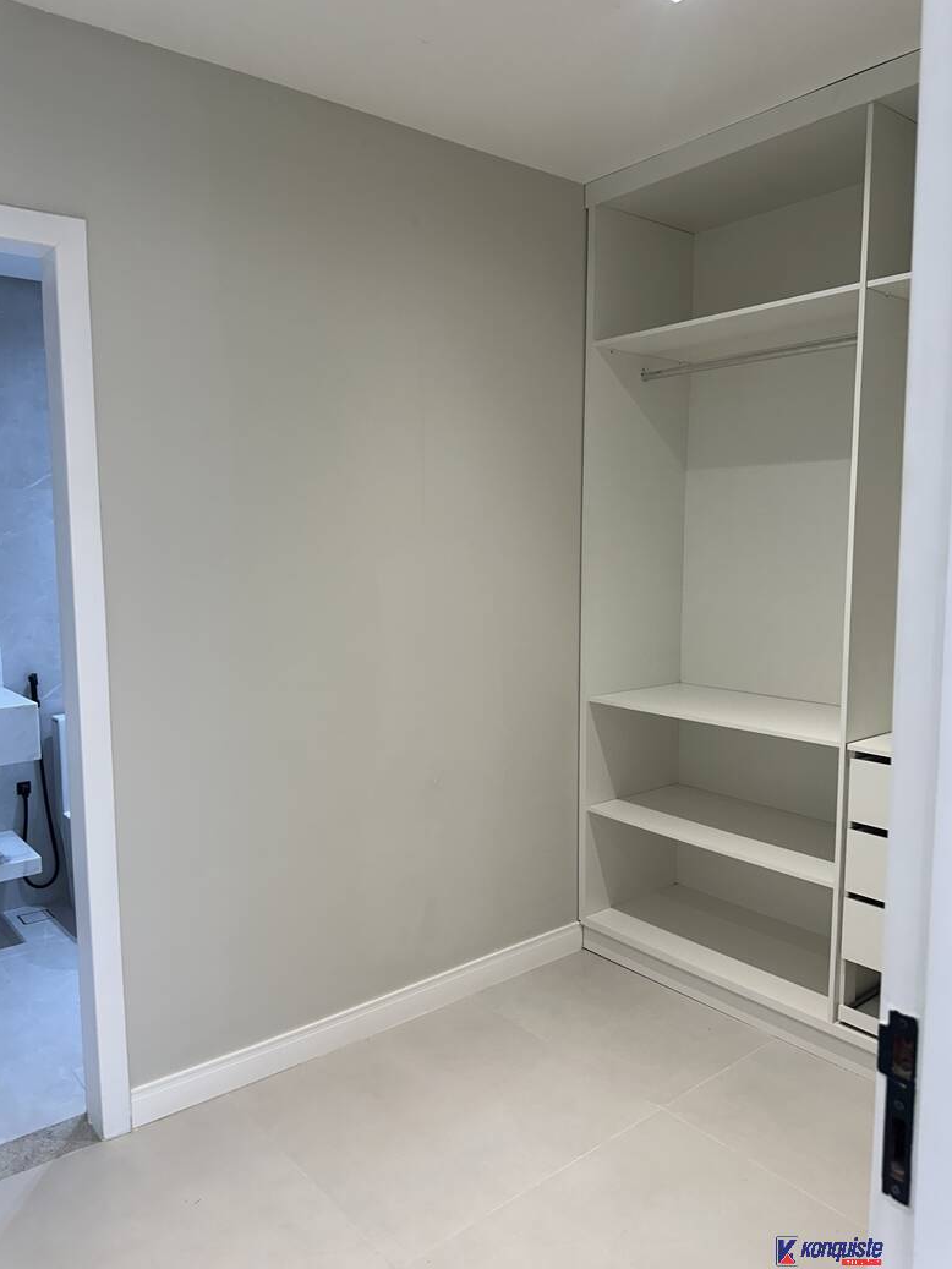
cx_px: 470
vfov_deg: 69.4
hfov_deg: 54.9
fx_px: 917
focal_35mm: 25
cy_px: 638
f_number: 1.78
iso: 100
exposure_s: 1/120
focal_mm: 6.86
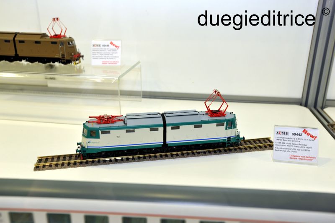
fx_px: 325
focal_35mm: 35
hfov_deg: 54.5
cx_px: 168
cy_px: 112
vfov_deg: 37.8
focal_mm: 35
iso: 800
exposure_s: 1/80
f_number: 8
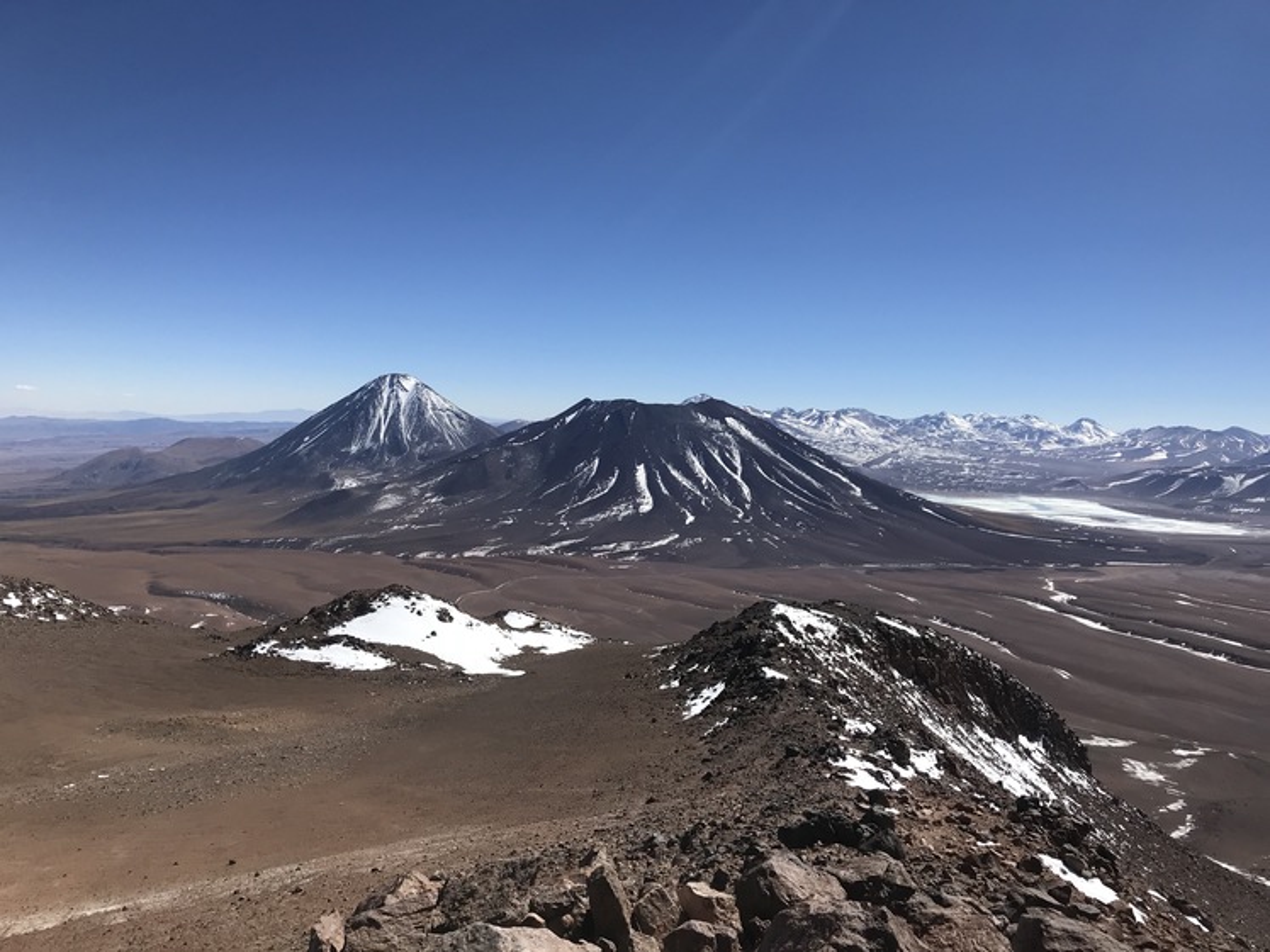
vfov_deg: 49.7
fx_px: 1027
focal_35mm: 28
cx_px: 635
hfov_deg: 63.4
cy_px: 476
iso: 20
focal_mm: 3.99
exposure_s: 1/4167
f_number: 1.8
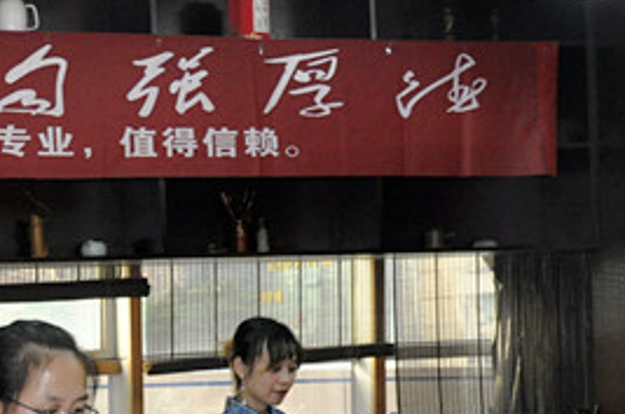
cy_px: 499
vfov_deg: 14.0
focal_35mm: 94
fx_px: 1638
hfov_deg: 21.0
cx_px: 37
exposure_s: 1/60
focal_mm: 21
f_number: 3.8
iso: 800
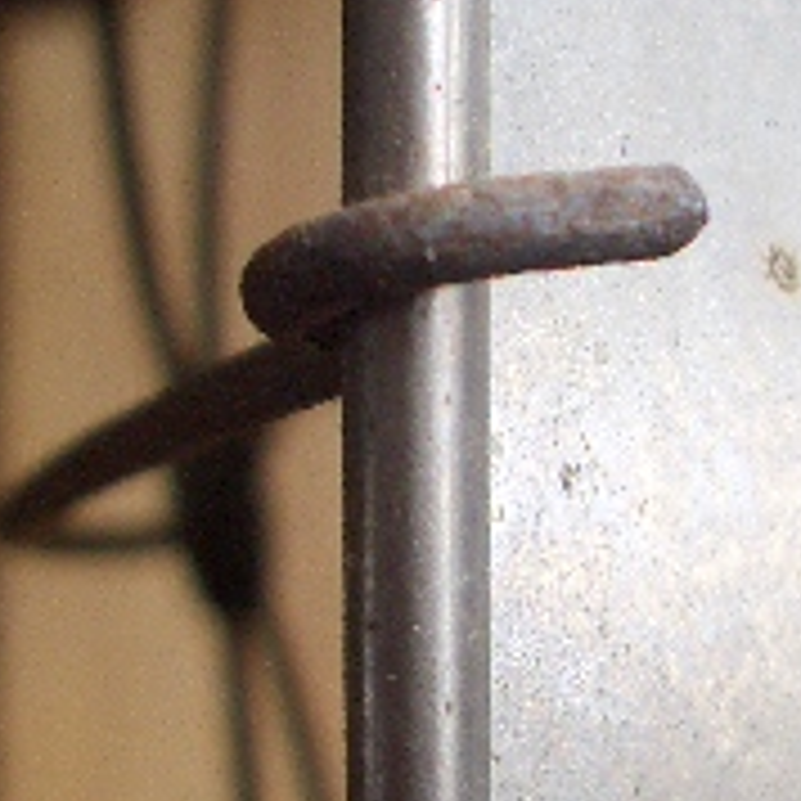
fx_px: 2906
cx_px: 450
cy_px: 266
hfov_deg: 15.7
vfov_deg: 15.7
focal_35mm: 111
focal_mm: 5.8
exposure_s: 1/80
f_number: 2.6
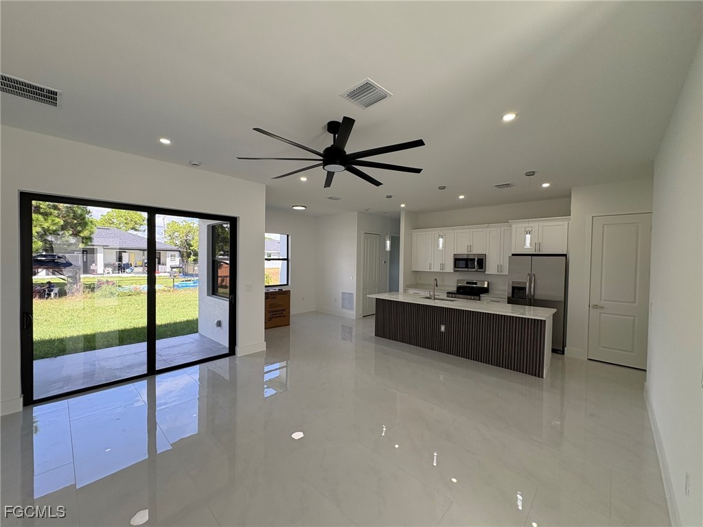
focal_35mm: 14
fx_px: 284
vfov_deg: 85.7
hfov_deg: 102.1
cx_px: 352
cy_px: 264
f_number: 2.2
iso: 64
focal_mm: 2.22
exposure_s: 1/144
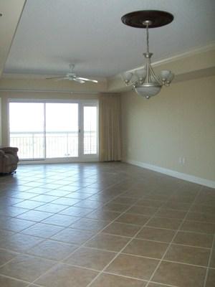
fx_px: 298
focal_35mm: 36
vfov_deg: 51.4
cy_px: 144
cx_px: 108
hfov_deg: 39.7
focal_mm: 6
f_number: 2.7
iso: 160
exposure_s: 1/100
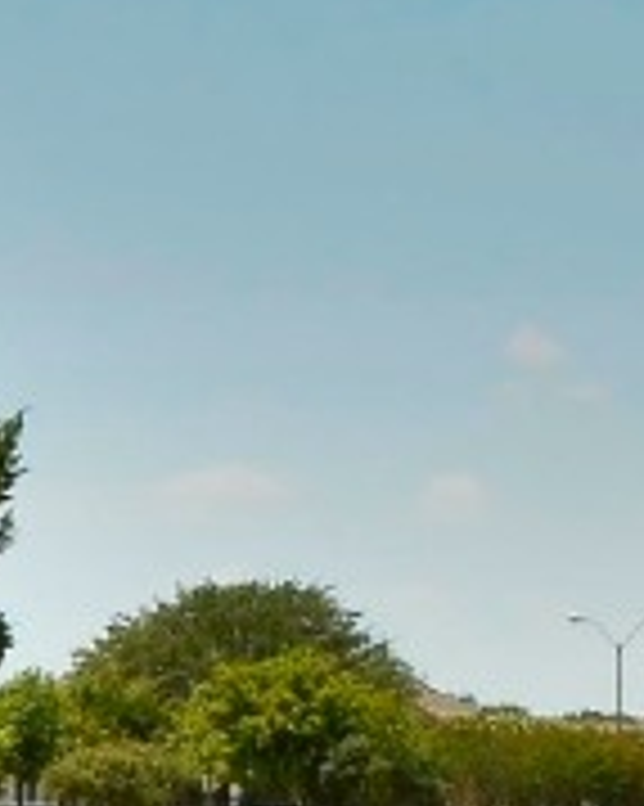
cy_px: 671
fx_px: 5198
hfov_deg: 7.1
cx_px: 628
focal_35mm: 218
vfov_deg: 8.8
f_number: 18
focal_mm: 24
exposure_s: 1/125
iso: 200
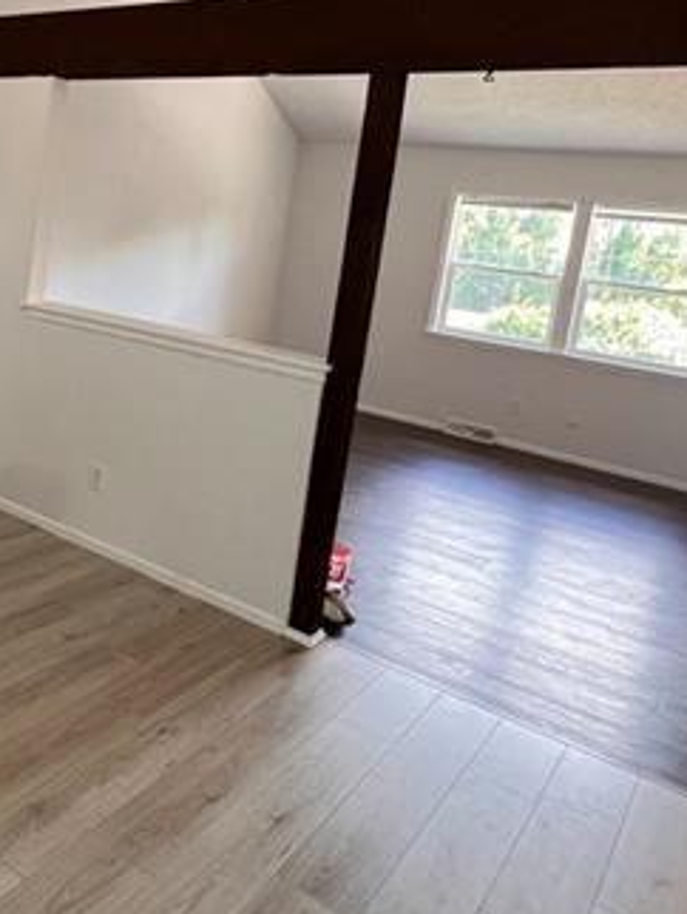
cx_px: 20
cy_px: 309
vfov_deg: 57.1
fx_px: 819
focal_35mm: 31
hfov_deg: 40.5
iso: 250
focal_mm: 1.57
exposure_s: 1/120
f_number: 1.8
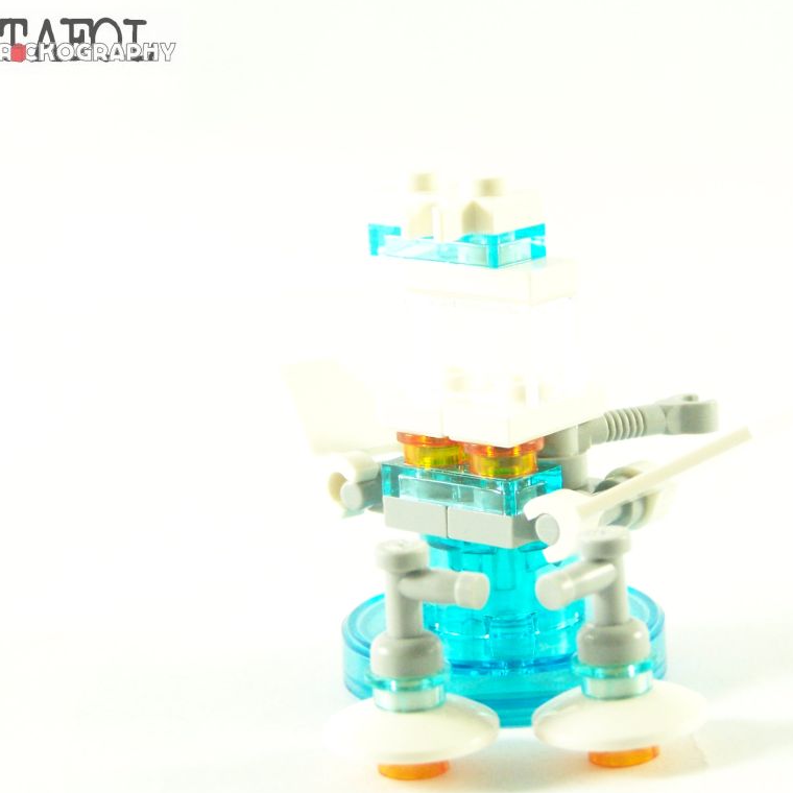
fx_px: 2903
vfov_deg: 15.6
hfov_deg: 15.5
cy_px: 398
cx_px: 498
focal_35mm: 112
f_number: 3.6
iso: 400
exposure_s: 1/60
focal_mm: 15.6
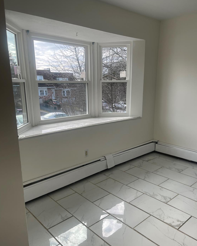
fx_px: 197
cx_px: 100
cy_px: 134
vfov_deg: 63.9
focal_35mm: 27
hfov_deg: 53.2
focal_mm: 5.1
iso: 32
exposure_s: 1/216
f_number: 1.6
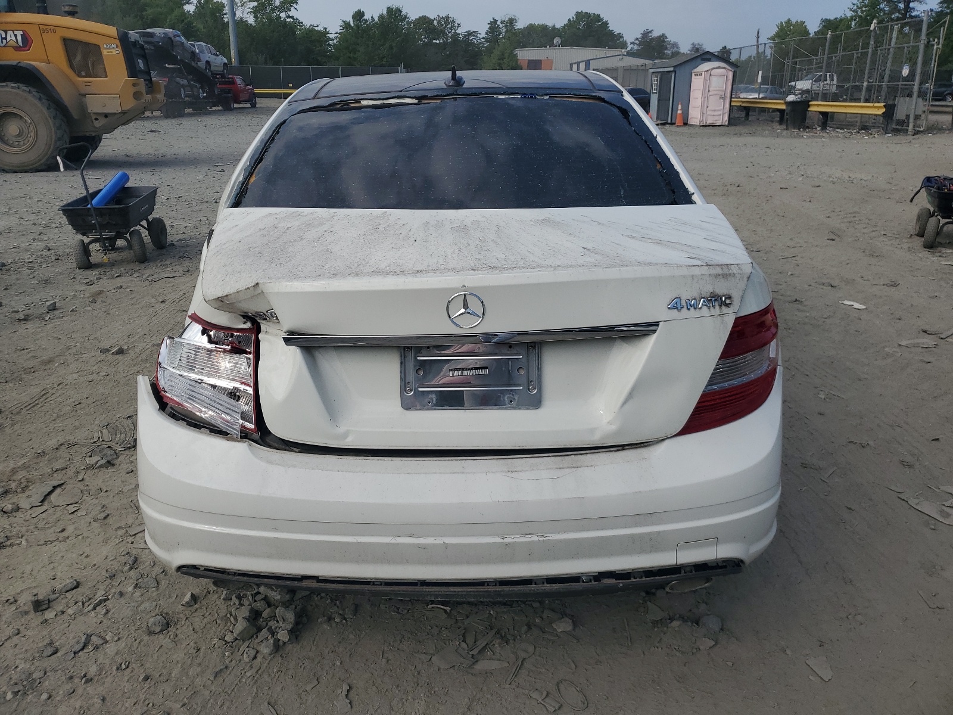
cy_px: 358
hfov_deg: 67.3
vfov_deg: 53.1
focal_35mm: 26
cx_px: 476
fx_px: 716
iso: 50
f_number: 1.5
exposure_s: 1/5000
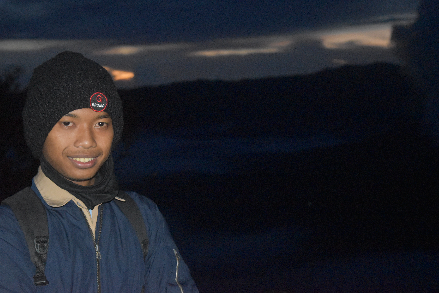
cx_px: 220
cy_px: 146
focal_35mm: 72
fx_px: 878
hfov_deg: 28.1
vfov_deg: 18.9
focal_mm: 48
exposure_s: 1/60
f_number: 5.3
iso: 6400
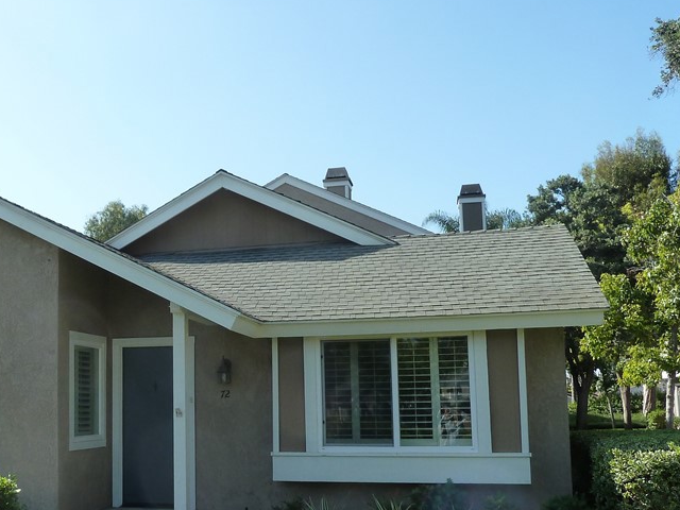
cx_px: 207
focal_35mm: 40
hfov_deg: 45.8
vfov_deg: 35.7
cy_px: 324
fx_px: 786
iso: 125
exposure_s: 1/400
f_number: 4
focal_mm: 4.1
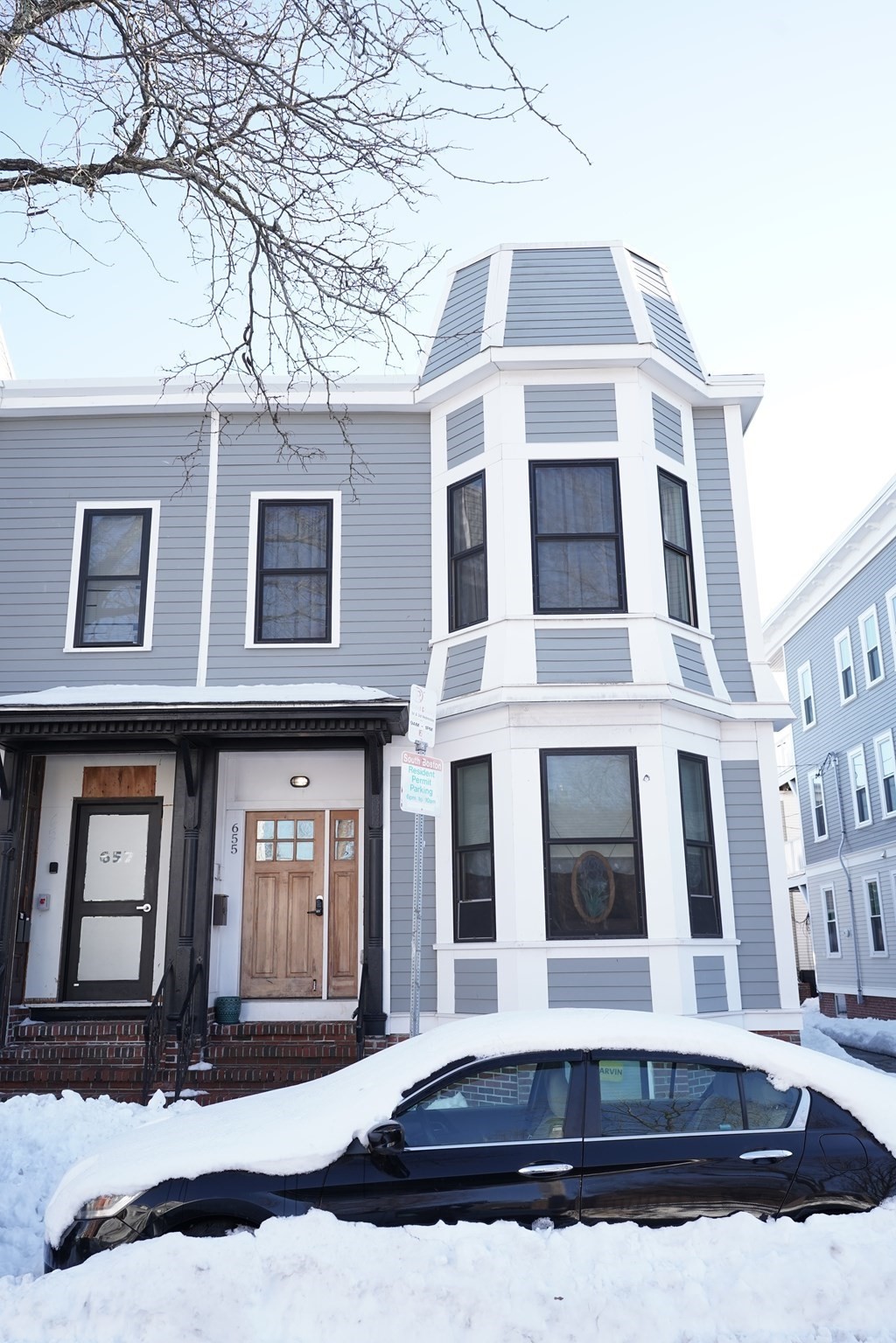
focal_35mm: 28
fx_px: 1045
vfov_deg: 65.5
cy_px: 672
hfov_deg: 46.4
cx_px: 448
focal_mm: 28
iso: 320
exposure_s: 1/200
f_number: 5.6
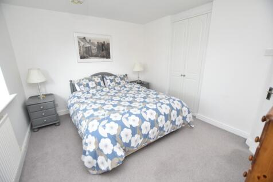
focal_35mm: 15
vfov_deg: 77.3
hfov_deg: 100.4
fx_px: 114
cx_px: 136
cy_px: 91
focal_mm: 10
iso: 100
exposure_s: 1/25
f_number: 3.5
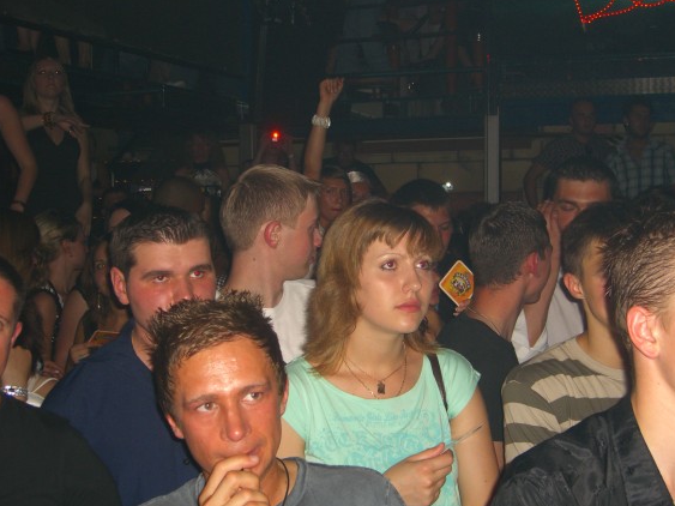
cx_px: 357
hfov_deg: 38.9
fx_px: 955
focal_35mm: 49
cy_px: 266
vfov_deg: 29.7
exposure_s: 1/60
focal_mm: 9.5
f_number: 3.1
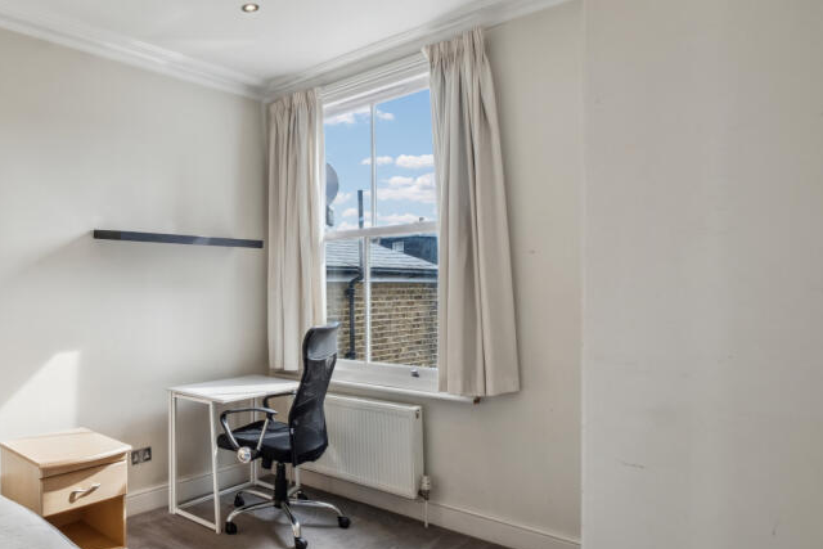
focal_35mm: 24
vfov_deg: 53.2
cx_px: 183
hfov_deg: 67.8
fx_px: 549
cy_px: 274
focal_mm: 10
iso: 640
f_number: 8
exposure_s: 1/80
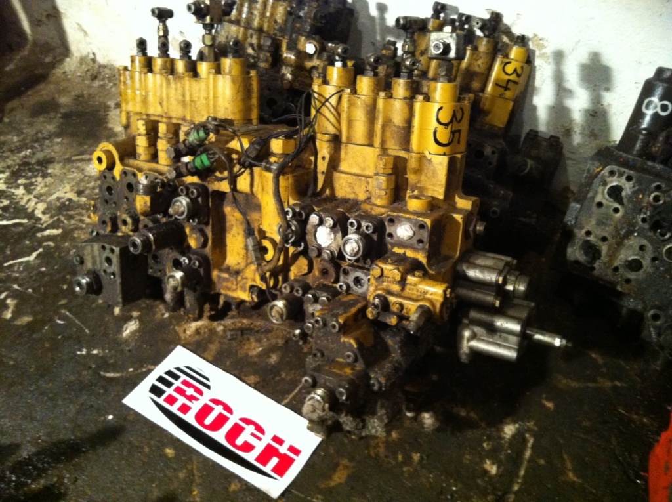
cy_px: 251
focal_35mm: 35
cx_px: 336
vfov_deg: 40.6
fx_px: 679
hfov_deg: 52.7
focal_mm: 3.85
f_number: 2.8
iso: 500
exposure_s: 1/15
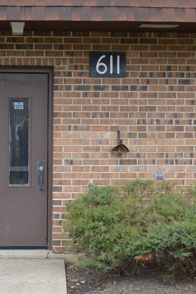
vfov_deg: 27.7
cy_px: 146
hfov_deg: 18.6
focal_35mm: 73
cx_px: 69
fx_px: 596
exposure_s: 1/125
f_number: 5.6
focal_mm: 32
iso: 200
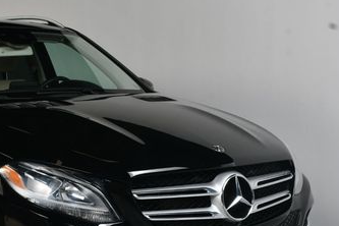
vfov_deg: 18.0
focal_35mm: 75
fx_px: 706
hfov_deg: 26.0
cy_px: 187
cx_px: 27
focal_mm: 26
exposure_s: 1/160
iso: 100
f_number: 10
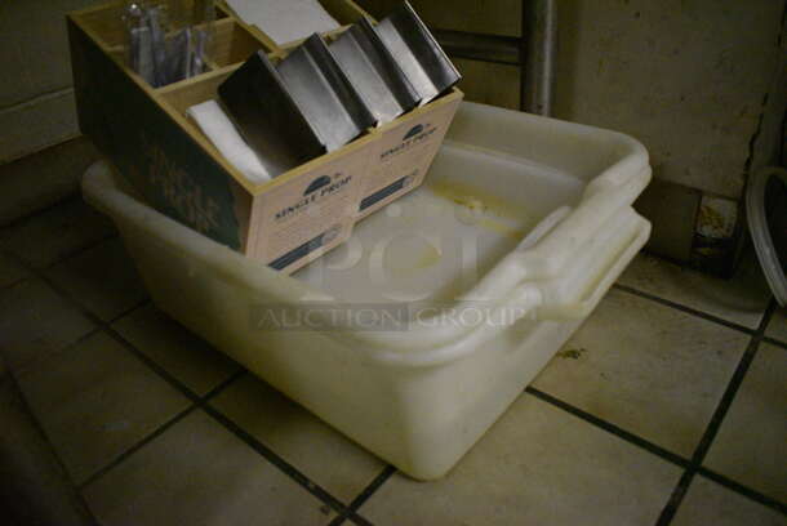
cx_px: 394
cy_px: 263
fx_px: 591
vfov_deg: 48.0
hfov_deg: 67.3
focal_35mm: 27
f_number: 3.5
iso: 7200
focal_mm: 18
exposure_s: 1/125
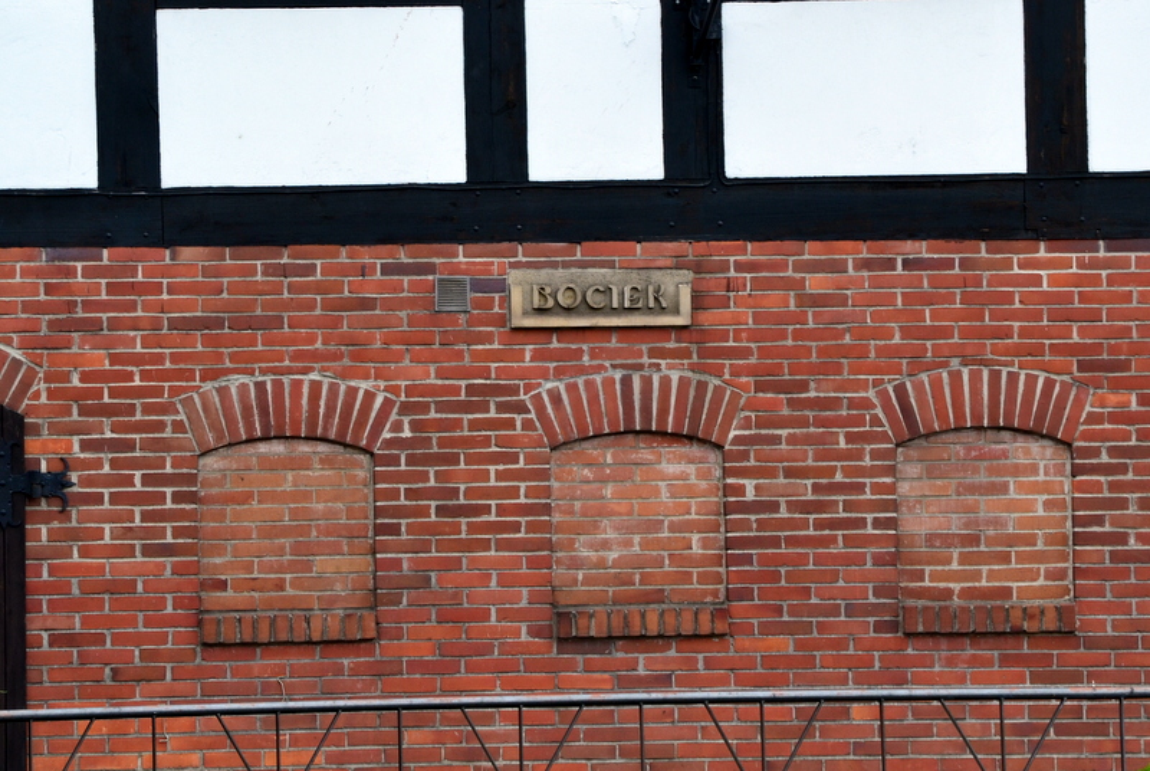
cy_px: 386
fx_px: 8638
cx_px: 575
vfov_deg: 5.1
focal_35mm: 270
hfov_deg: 7.6
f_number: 10
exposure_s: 1/250
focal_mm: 180
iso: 400
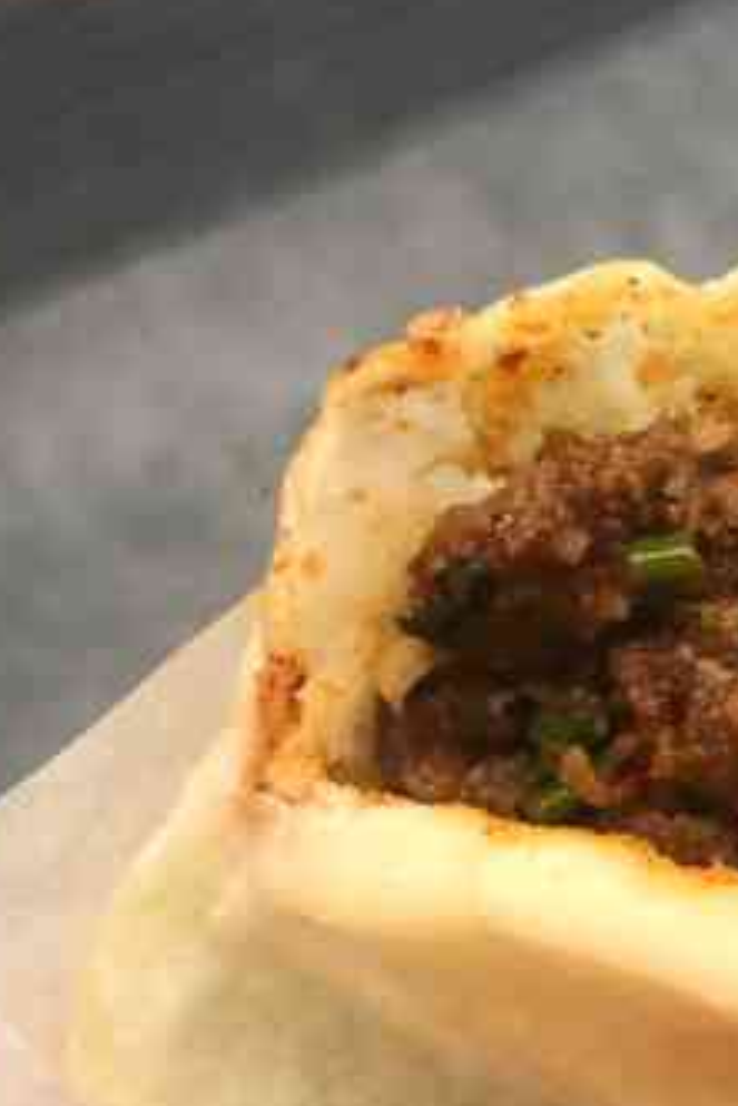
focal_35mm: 82
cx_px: 855
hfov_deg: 16.1
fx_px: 2519
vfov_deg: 24.7
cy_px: 710
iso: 40
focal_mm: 4
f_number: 1.8
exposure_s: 1/25
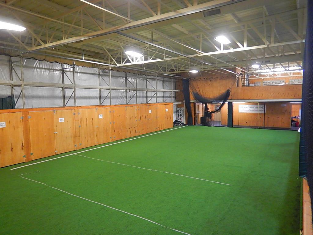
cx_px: 156
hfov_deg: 71.6
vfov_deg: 56.8
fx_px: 217
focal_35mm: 24
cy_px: 118
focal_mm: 4.3
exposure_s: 1/20
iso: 400
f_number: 2.8
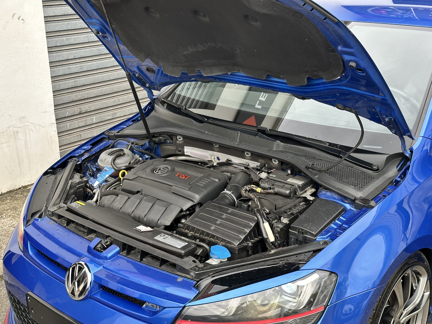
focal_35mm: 48
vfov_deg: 30.3
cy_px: 162
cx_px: 216
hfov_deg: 39.7
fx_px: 599
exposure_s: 1/383
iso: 64
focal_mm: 6.86
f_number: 1.78
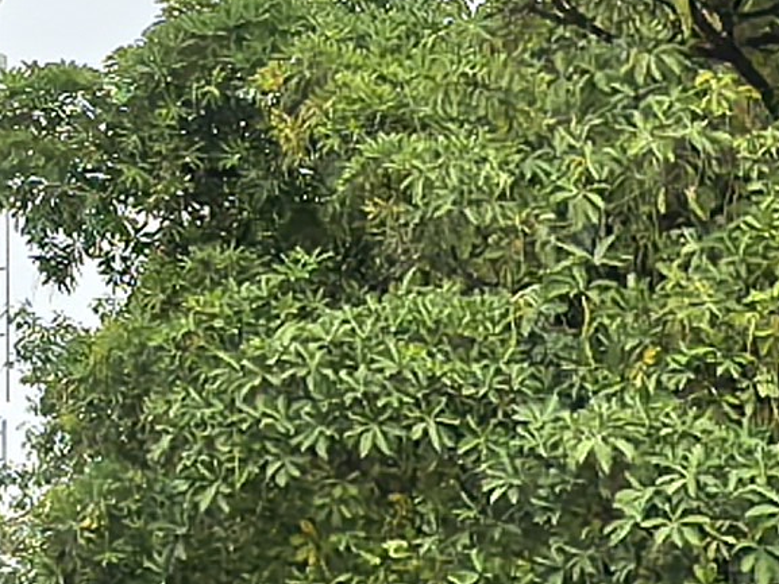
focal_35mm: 305
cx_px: 1696
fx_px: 6865
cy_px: 1493
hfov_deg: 6.3
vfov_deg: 4.7
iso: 50
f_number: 2
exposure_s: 1/3003
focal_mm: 6.98
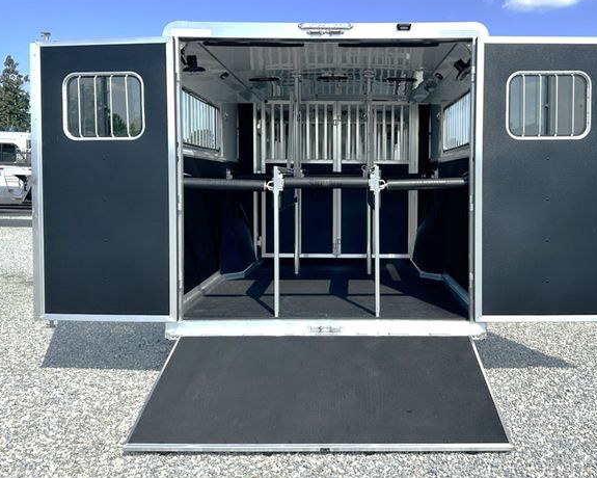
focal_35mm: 26
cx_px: 326
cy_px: 233
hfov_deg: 65.9
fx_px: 459
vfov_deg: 54.9
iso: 80
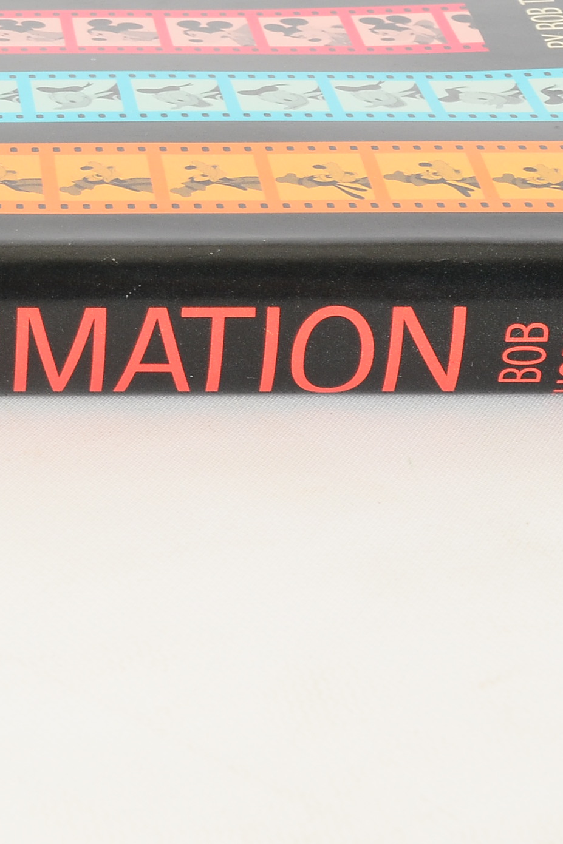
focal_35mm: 123
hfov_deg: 10.9
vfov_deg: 16.5
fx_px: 2894
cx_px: -78
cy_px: 228
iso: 320
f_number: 11
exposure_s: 1/60
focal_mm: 31
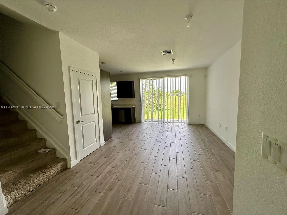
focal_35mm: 14
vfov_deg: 85.7
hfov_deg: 102.1
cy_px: 108
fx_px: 116
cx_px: 144
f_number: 2.2
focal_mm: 2.22
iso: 50
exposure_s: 1/99
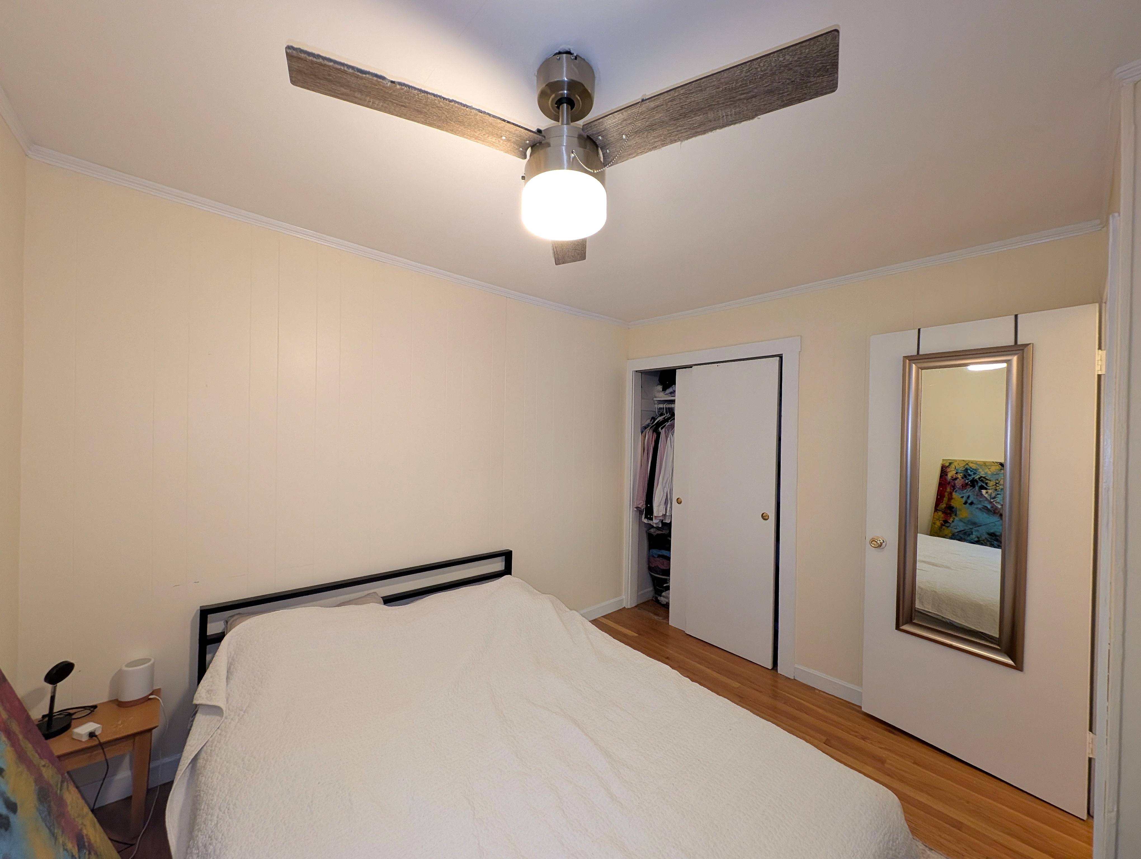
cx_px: 570
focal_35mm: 12
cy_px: 430
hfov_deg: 110.5
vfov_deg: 94.6
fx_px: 396
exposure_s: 1/40
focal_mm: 2.23
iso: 253
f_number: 1.95
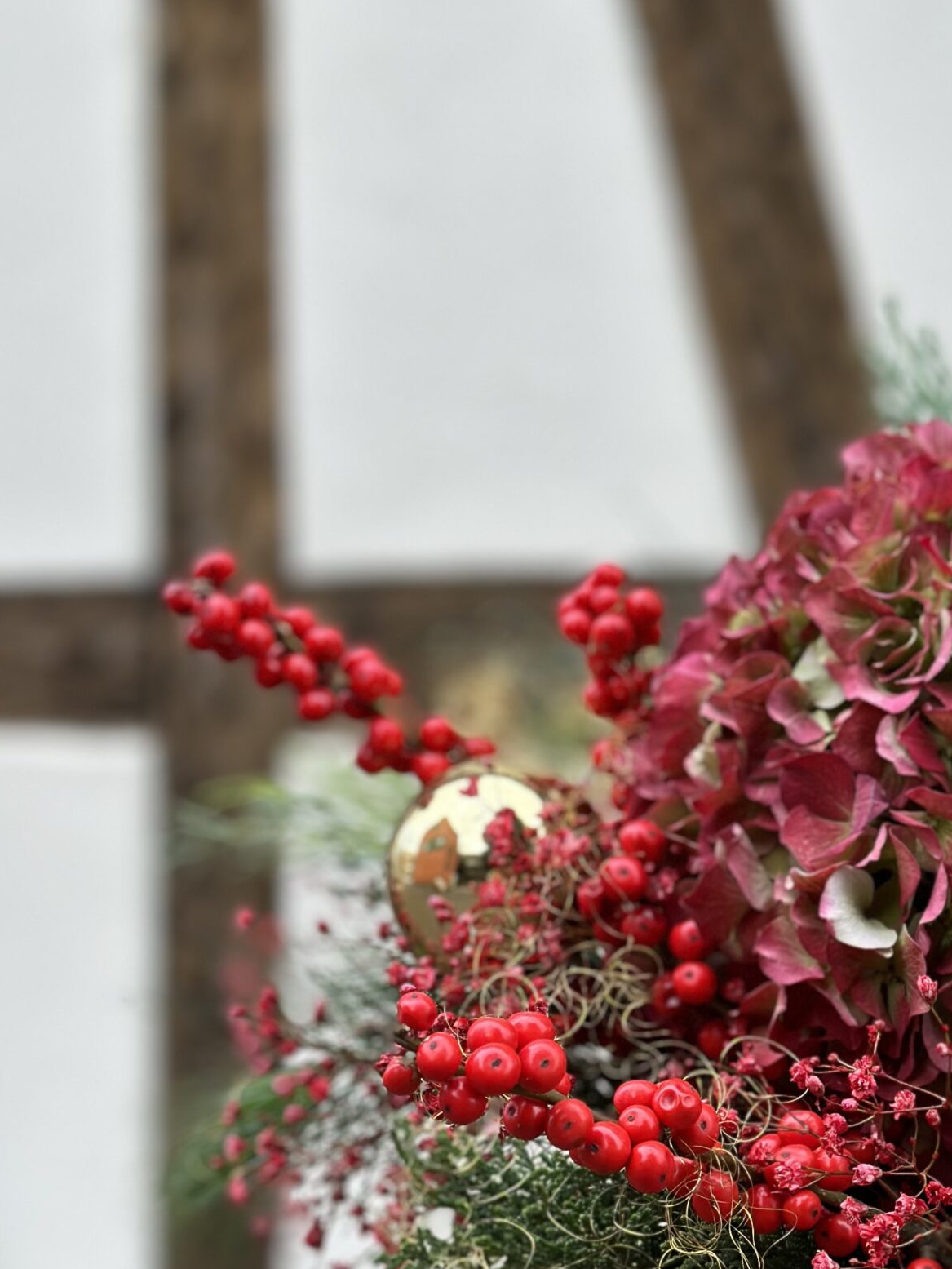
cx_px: 723
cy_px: 750
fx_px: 2896
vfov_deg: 24.7
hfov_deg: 18.5
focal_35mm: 79
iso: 80
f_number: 1.78
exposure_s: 1/379
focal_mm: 6.86
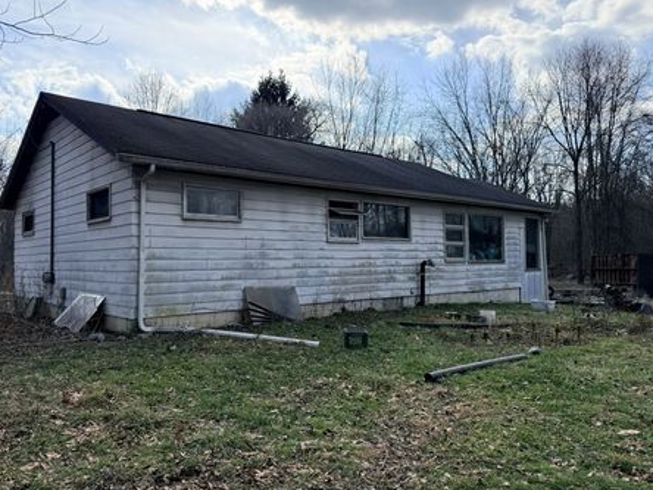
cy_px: 241
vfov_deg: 51.4
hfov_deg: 65.2
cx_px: 299
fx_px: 509
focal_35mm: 27
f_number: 1.78
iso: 100
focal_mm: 6.76
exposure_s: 1/4975
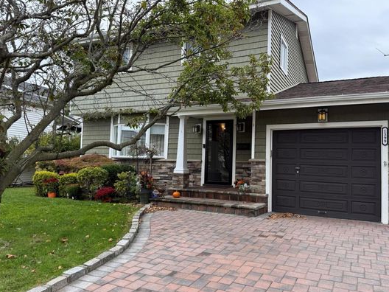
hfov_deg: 65.3
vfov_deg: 51.4
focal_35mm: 27
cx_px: 207
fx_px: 303
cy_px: 147
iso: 100
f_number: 1.78
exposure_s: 1/780
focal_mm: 6.76
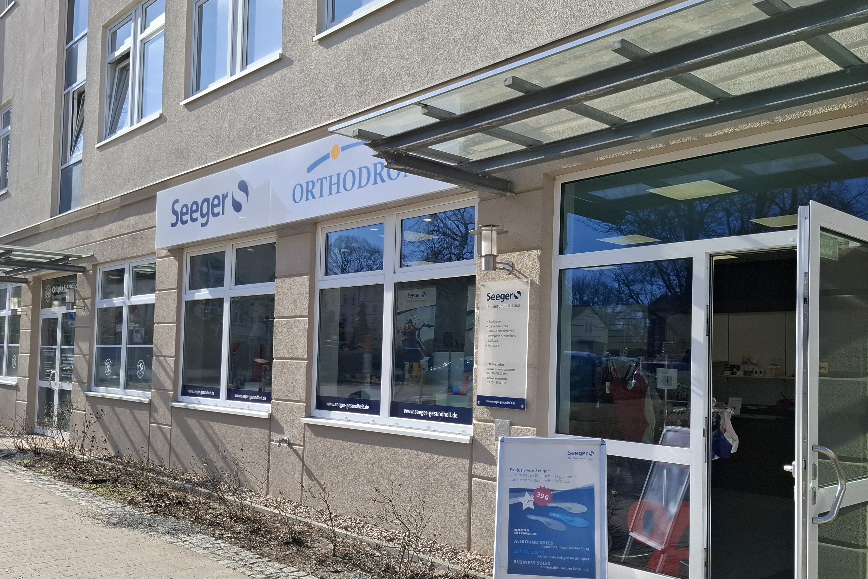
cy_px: 340
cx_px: 454
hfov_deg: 60.3
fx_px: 747
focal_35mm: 31
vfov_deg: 42.2
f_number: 1.8
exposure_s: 1/1894
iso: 50
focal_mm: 5.54
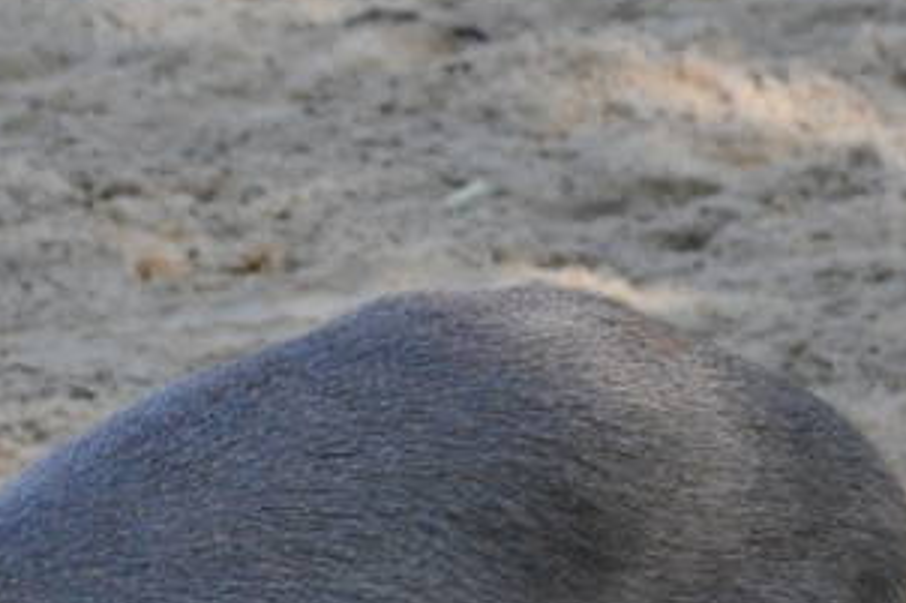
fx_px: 24967
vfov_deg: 1.4
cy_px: 974
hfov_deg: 2.1
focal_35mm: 993
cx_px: 261
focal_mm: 125
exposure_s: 1/400
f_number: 10
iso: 1000
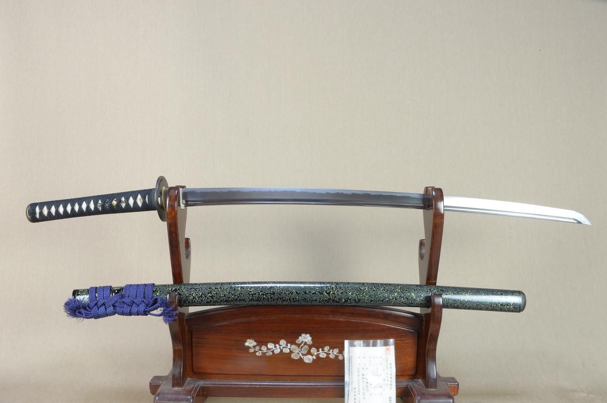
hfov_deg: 62.0
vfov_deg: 43.5
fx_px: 505
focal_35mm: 30
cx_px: 304
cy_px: 202
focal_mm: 20
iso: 400
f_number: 11
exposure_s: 1/2
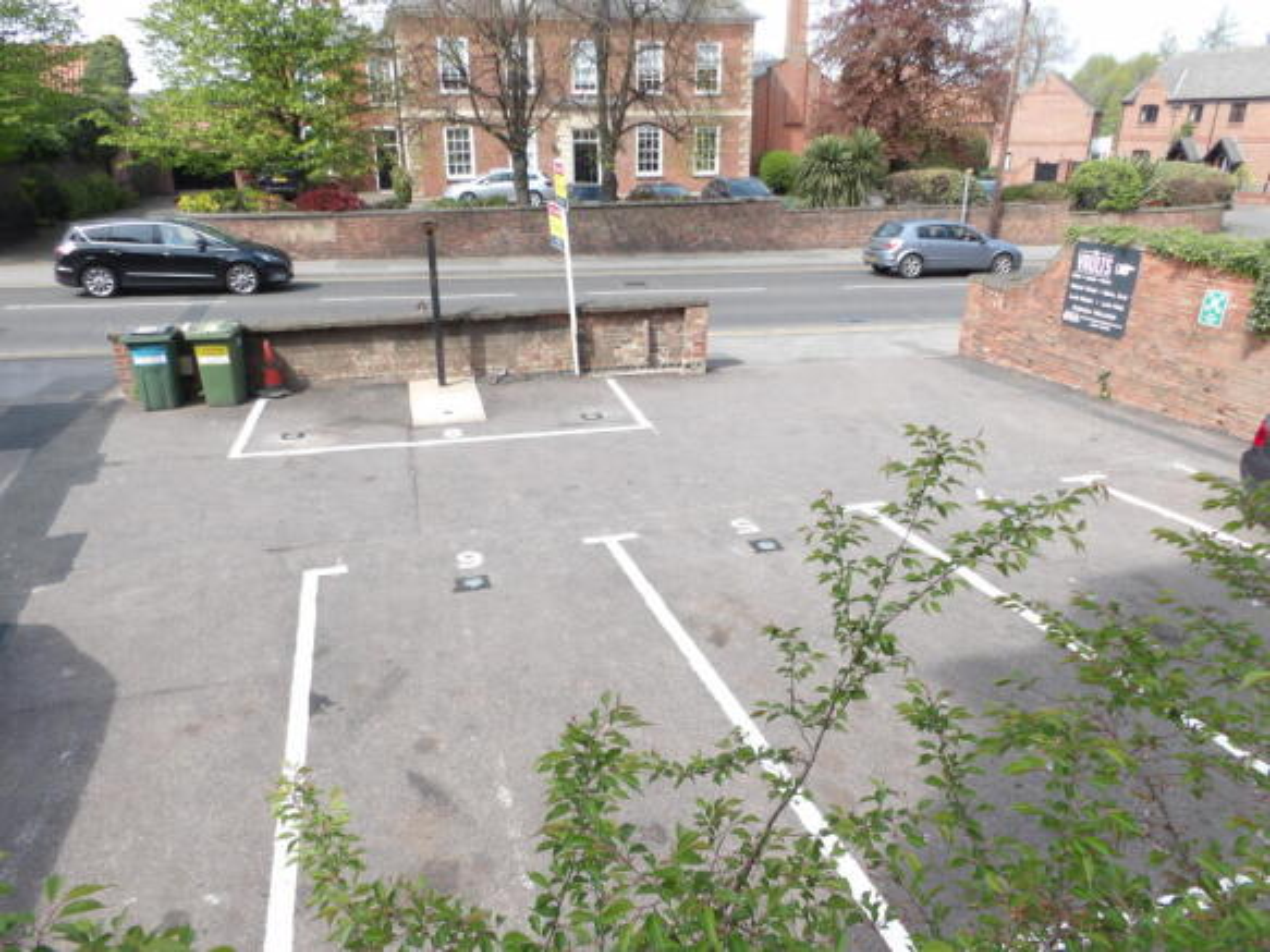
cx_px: 635
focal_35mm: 24
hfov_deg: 71.6
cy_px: 476
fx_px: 880
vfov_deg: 56.8
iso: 100
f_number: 4.1
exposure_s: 1/284
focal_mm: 4.3
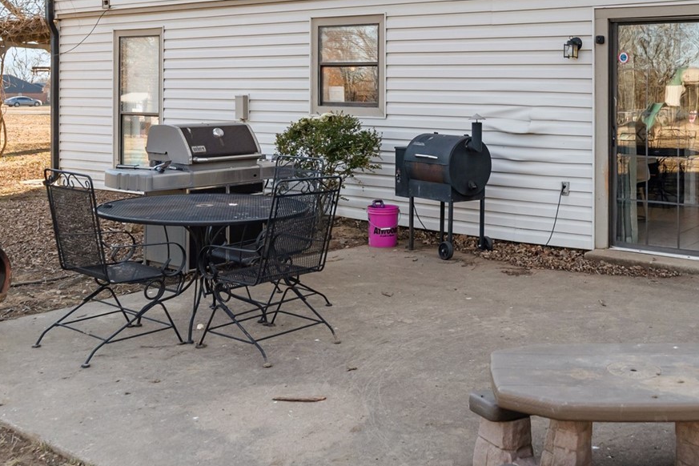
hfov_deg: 45.2
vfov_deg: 31.2
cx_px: 489
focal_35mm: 42
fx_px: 820
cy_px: 118
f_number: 2.8
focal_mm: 18.1
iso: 400
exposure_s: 1/2000
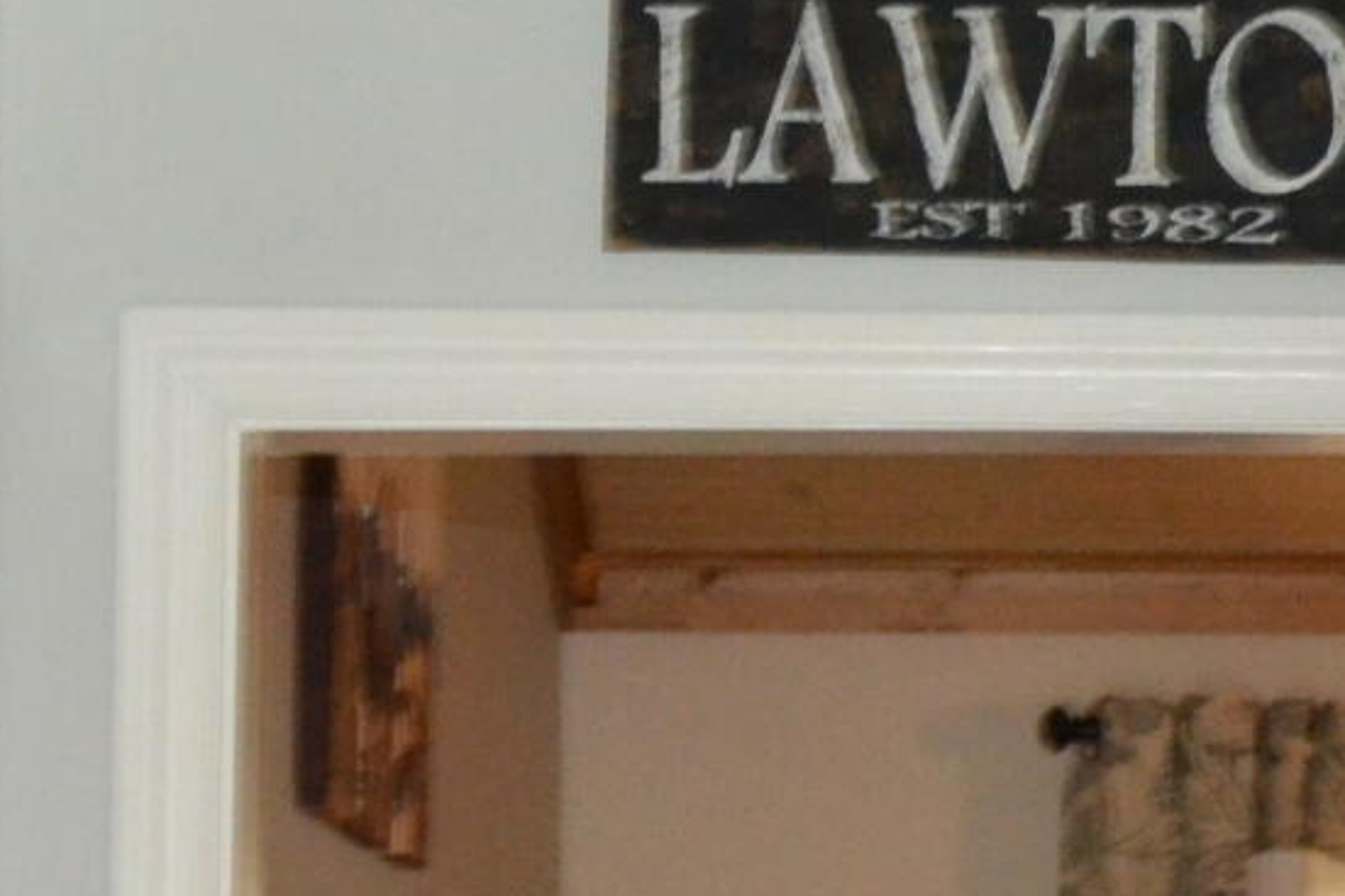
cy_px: 1213
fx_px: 7320
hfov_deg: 10.5
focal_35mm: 196
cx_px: 891
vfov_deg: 6.9
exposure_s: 1/60
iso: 1600
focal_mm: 24
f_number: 4
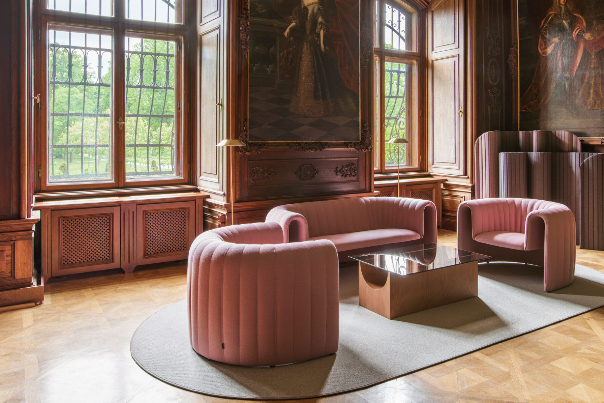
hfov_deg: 61.8
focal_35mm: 30
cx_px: 333
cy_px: 152
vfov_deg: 43.3
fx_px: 503
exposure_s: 1/1.25
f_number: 8
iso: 100
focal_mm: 21
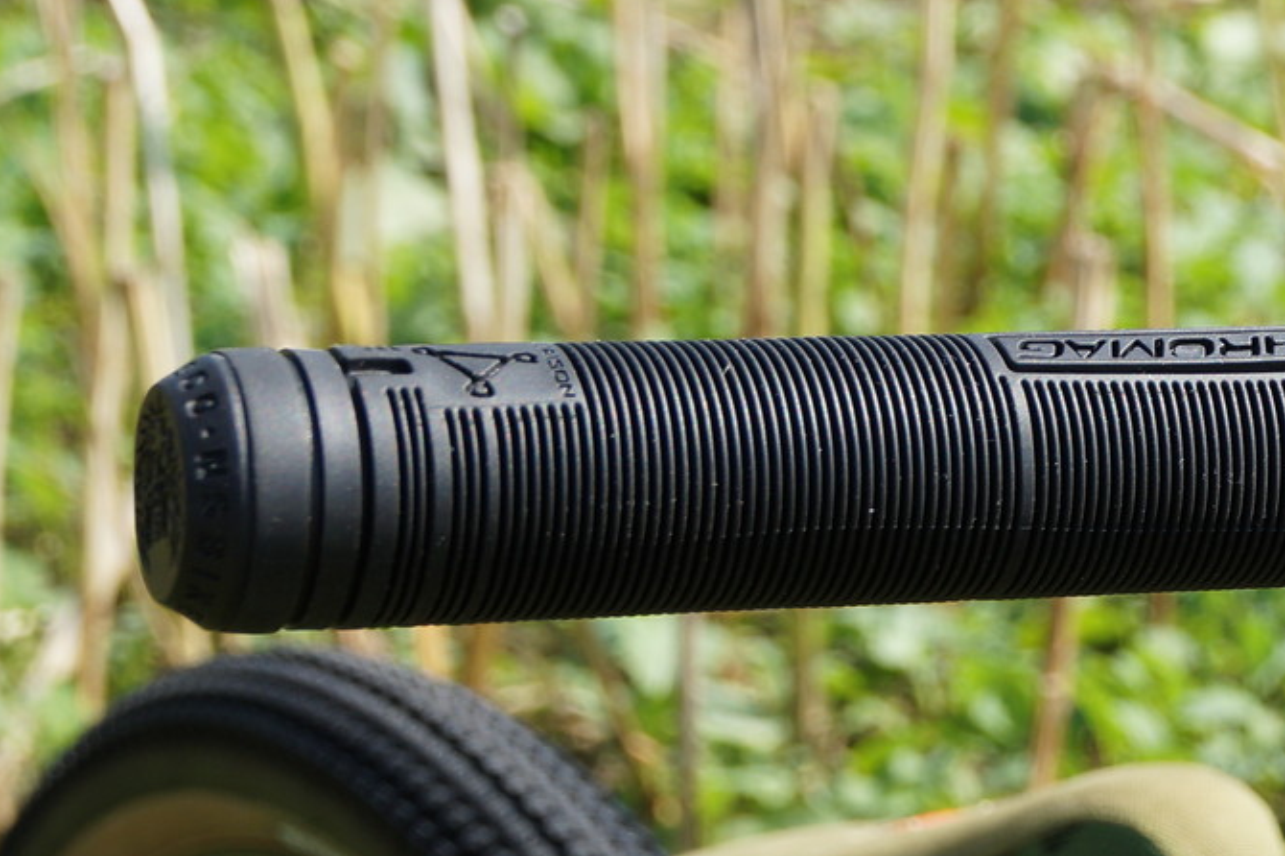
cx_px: 1498
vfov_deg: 7.7
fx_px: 6386
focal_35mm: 179
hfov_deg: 11.3
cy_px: 479
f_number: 9
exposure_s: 1/200
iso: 200
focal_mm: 50
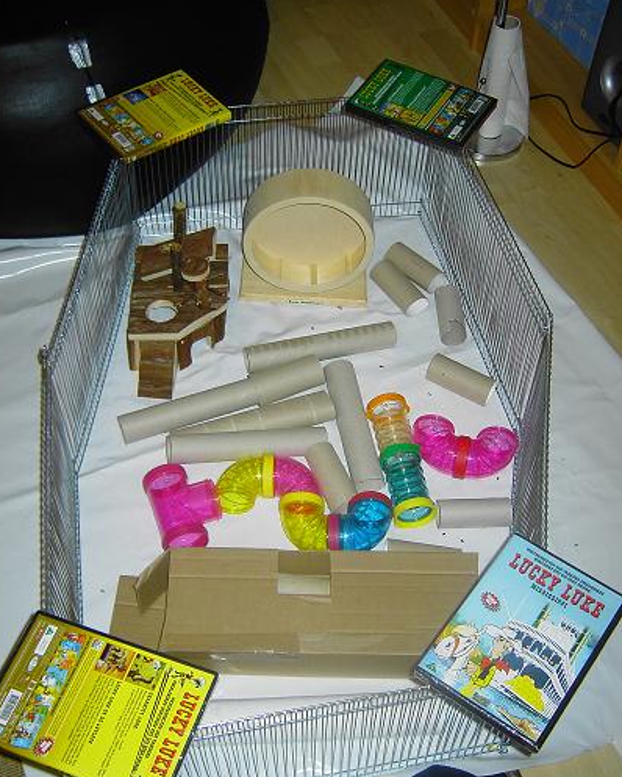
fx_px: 1012
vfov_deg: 42.0
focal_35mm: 44
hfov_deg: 34.2
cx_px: 305
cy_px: 394
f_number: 2.8
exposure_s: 1/50
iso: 100
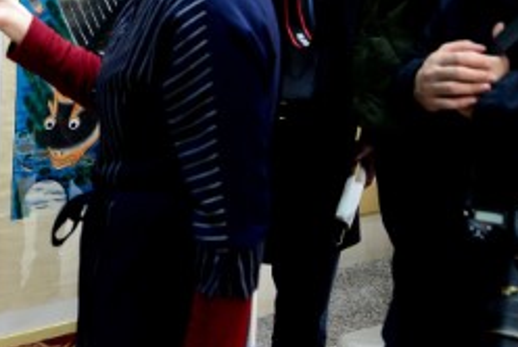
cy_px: -25
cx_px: 87
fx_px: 1023
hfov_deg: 27.7
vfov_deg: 18.6
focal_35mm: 71
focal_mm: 32
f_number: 4
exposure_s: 1/50
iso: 4000
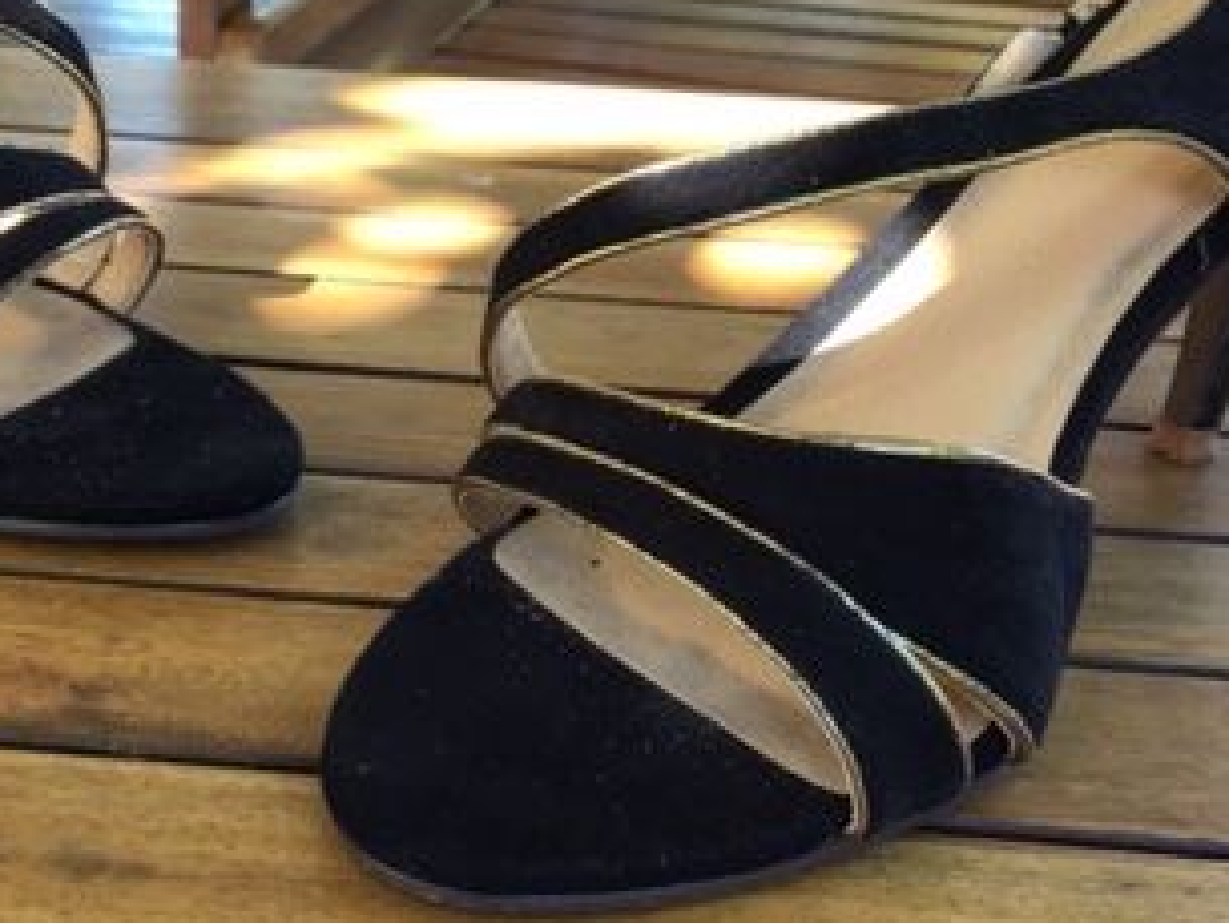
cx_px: 403
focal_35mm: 65
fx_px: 2309
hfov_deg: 29.6
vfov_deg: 22.6
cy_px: 431
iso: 40
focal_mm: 3.3
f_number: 2.4
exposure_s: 1/33
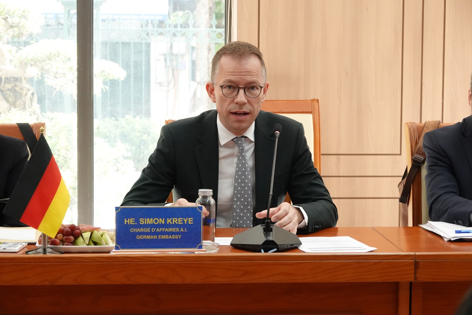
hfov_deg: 21.0
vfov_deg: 14.1
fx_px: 1272
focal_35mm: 97
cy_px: 158
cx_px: 236
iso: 2000
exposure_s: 1/640
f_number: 4
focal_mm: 35.68
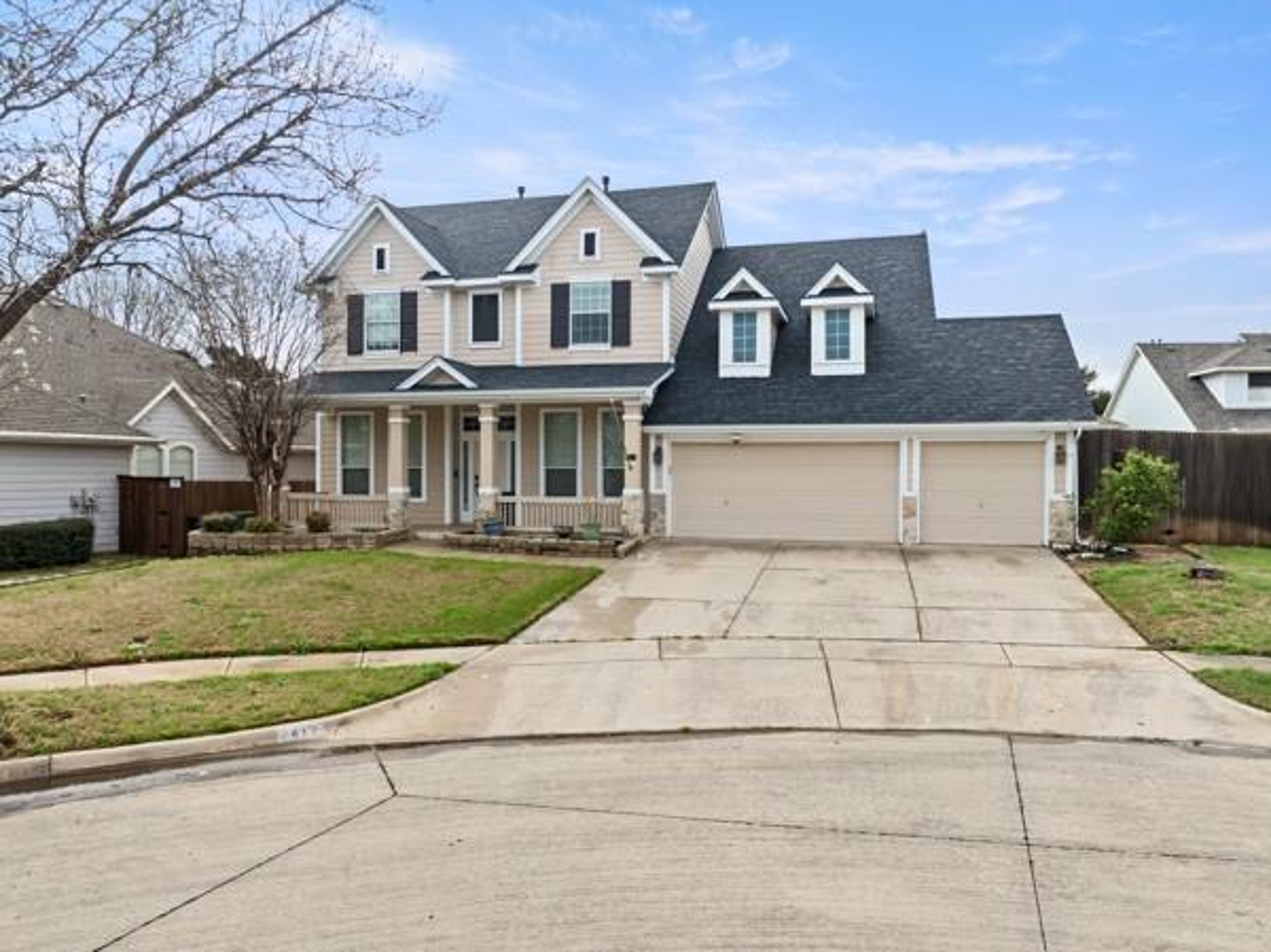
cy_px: 476
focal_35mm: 24
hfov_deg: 71.6
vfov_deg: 56.7
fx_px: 881
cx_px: 636
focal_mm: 12.29
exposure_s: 1/2000
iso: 200
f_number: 2.8
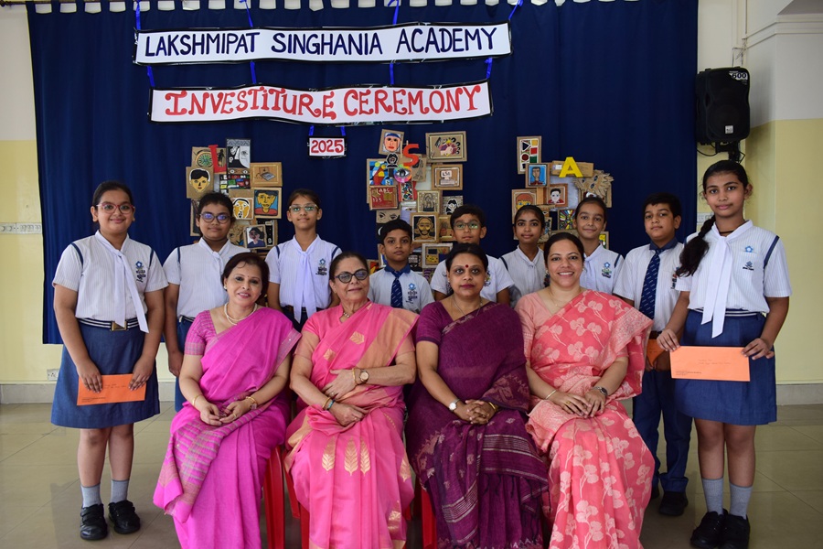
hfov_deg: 61.9
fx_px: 686
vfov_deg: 43.6
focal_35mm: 30
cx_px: 412
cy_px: 274
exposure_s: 1/100
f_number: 5
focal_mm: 20
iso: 640
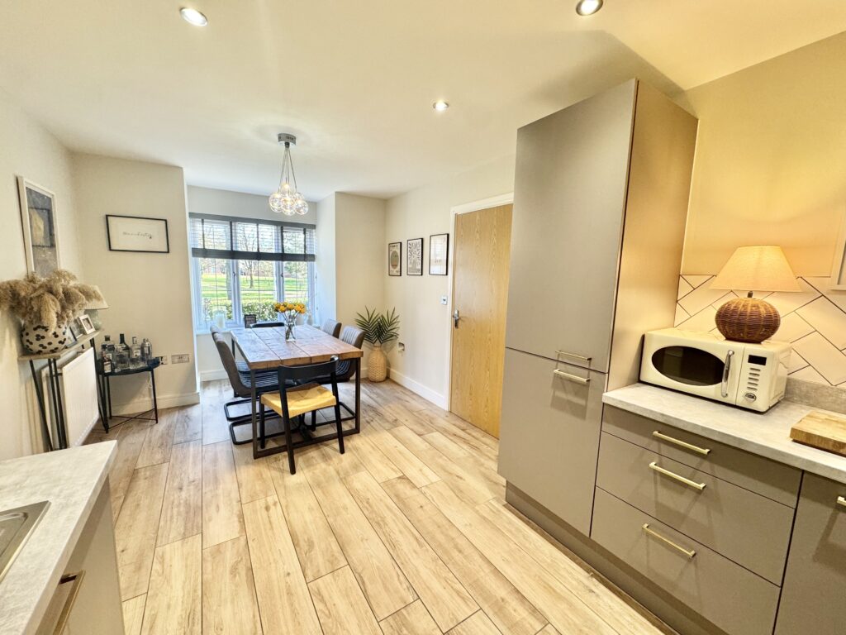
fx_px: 342
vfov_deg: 85.7
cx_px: 423
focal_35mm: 14
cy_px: 318
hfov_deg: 102.1
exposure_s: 1/50
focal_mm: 2.22
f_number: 2.2
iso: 160
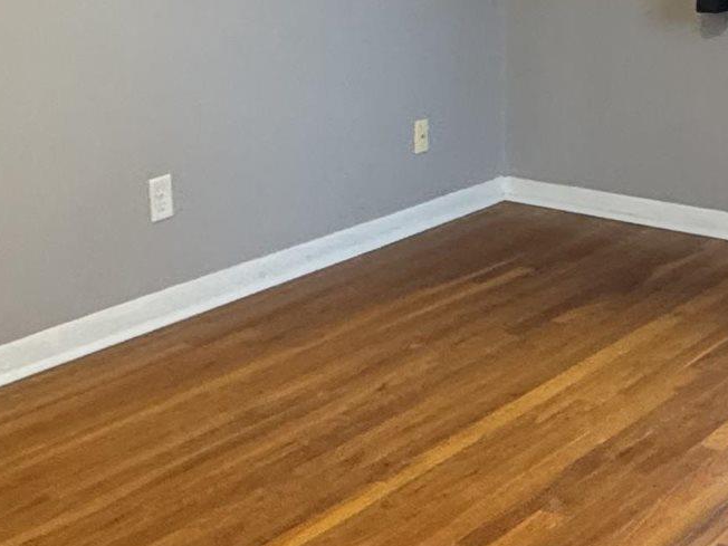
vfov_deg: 22.0
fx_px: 1388
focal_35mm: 66
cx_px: 487
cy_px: 125
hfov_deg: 29.2
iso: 400
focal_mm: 2.22
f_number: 2.2
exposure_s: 1/60
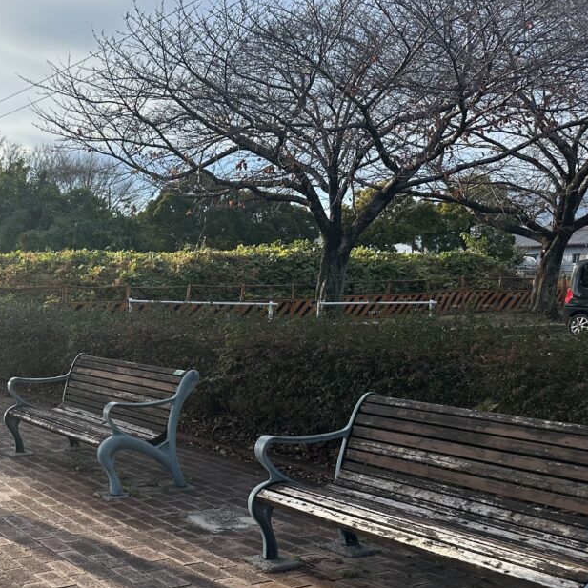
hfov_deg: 35.8
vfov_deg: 37.5
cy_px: 433
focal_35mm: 44
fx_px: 846
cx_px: 47
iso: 80
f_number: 1.78
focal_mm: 6.86
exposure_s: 1/2110
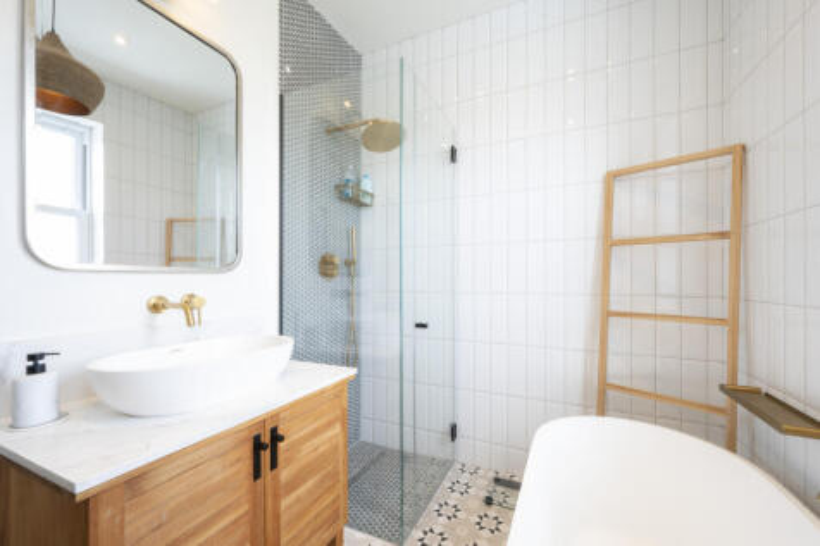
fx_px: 319
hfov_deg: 104.3
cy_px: 273
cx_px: 410
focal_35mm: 14
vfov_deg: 81.2
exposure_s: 1/2
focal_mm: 14
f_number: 16
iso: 250
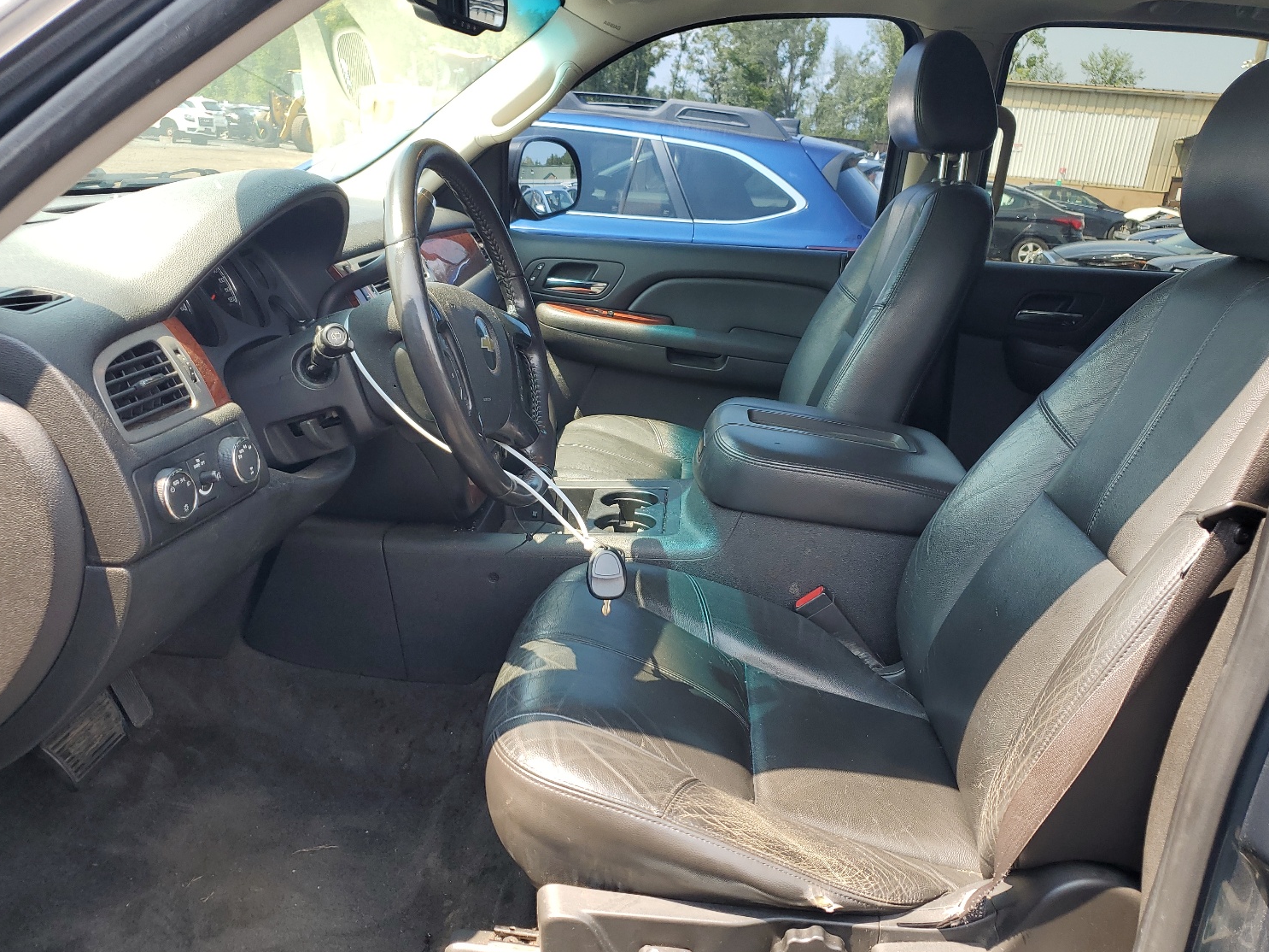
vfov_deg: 49.7
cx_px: 617
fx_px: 1026
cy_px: 497
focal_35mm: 28
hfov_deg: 63.4
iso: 50
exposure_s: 1/312
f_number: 1.5
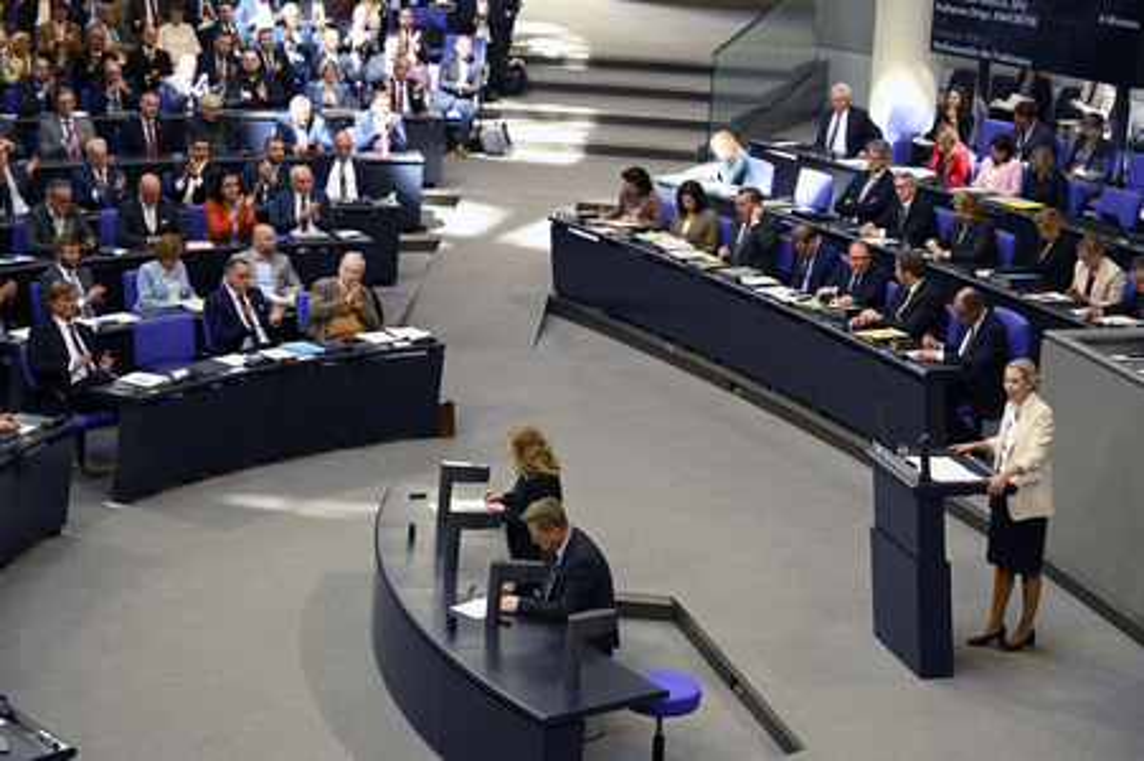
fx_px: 2382
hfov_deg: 27.0
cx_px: 572
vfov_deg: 18.2
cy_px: 380
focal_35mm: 75
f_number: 4.5
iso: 3200
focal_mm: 75
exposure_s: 1/500
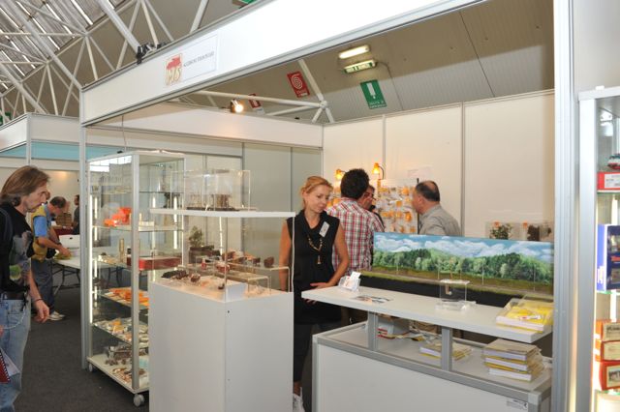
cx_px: 310
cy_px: 206
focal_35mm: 28
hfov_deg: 65.5
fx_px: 482
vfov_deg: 46.4
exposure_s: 1/50
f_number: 8
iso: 640
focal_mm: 28
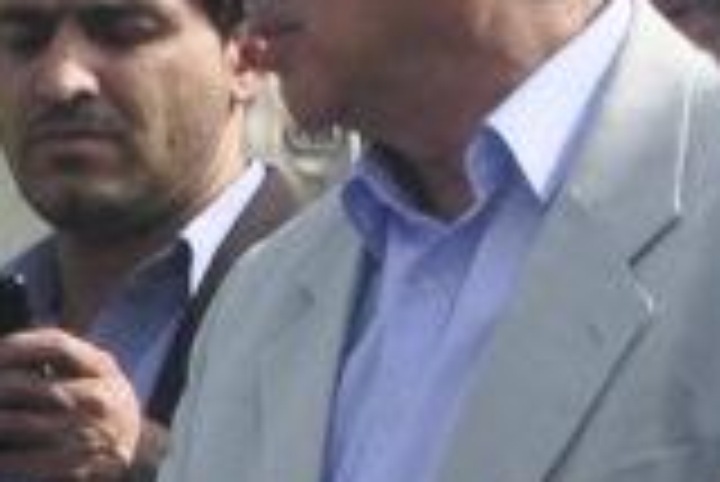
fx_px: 7862
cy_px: 691
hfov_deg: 4.9
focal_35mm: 393
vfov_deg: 3.5
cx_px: -1629
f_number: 10
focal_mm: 35
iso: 200
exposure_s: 1/250
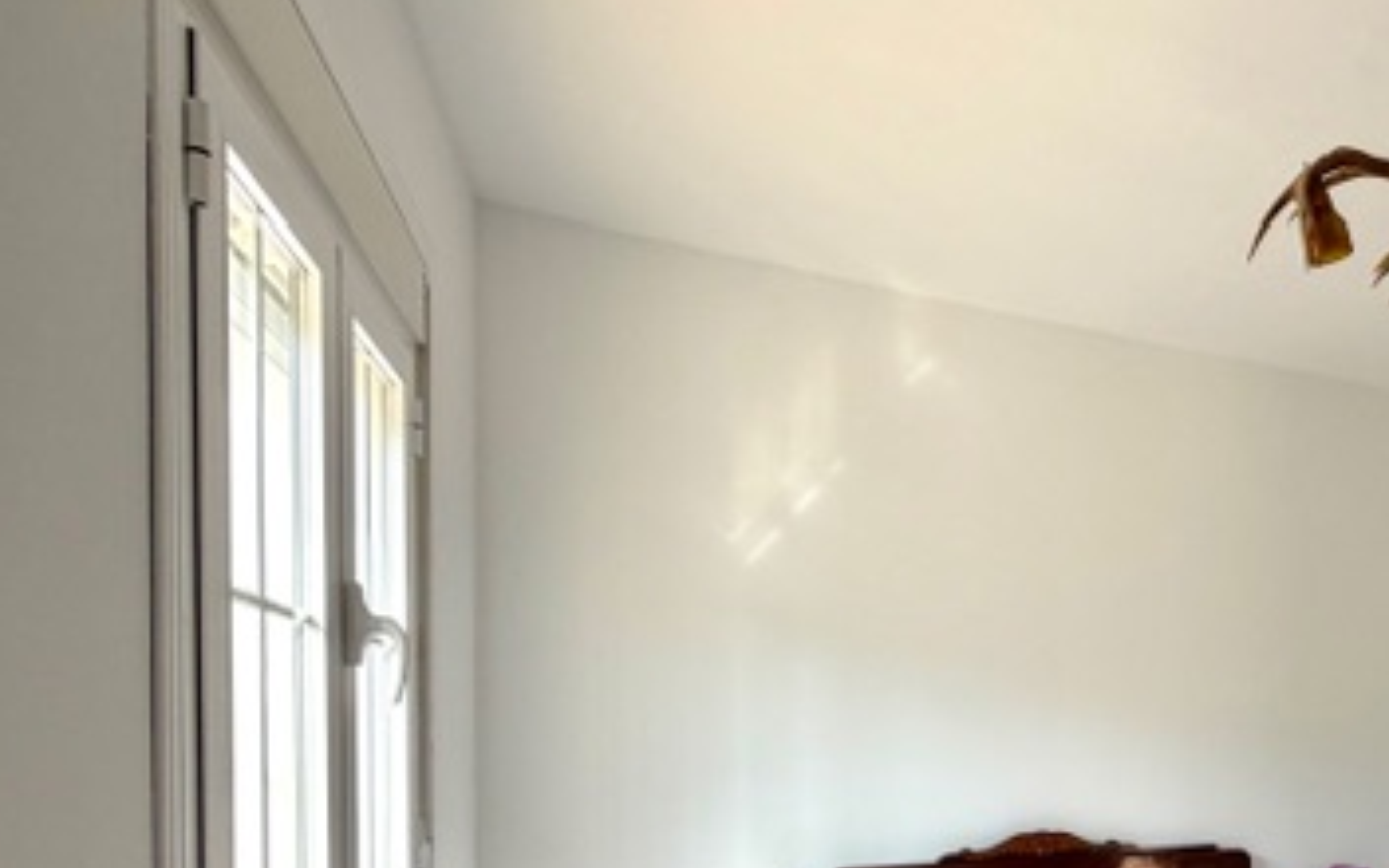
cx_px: 1215
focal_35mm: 27
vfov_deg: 43.2
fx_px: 1022
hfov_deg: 59.6
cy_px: 734
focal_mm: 2.22
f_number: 2.2
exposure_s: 1/121
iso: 64
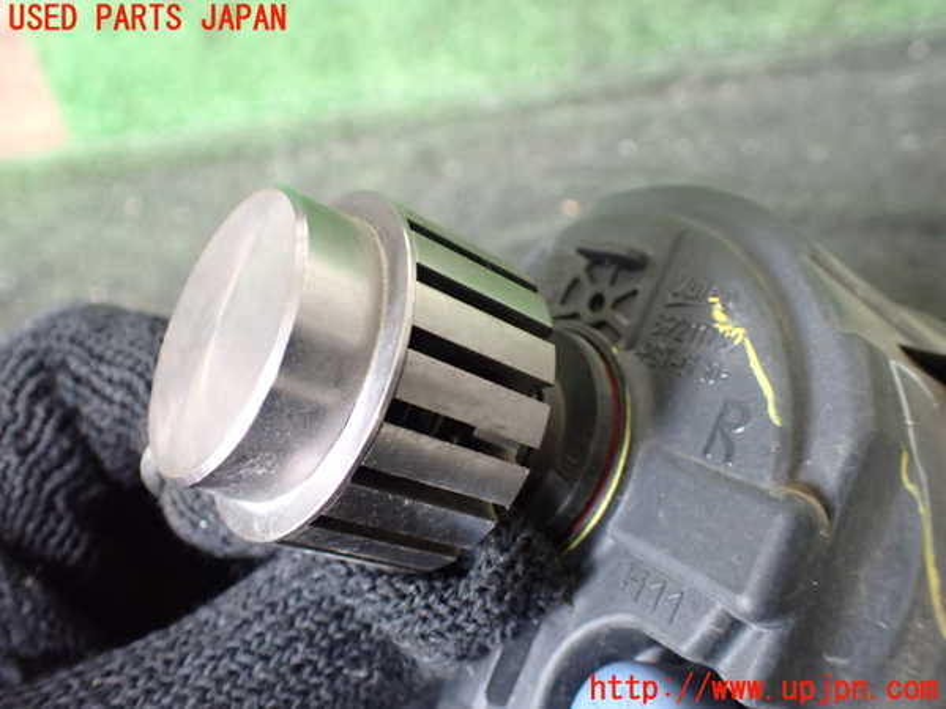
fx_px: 820
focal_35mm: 30
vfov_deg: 46.8
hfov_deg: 60.0
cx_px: 473
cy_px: 354
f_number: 2.3
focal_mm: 5.4
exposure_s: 1/40
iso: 800
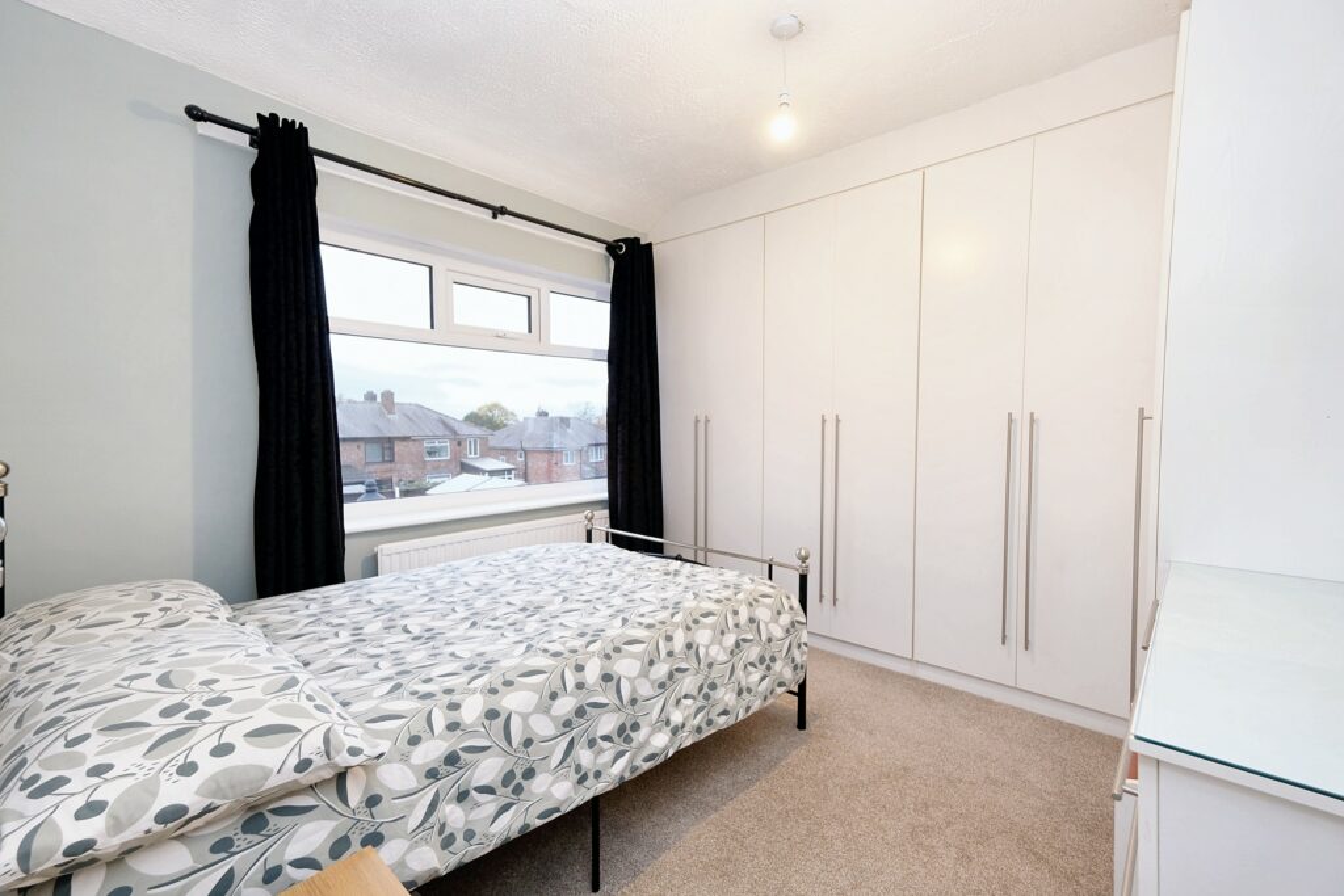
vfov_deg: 77.3
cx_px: 672
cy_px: 448
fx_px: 560
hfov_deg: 100.4
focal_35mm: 15
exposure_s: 1/38
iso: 800
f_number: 4
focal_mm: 10
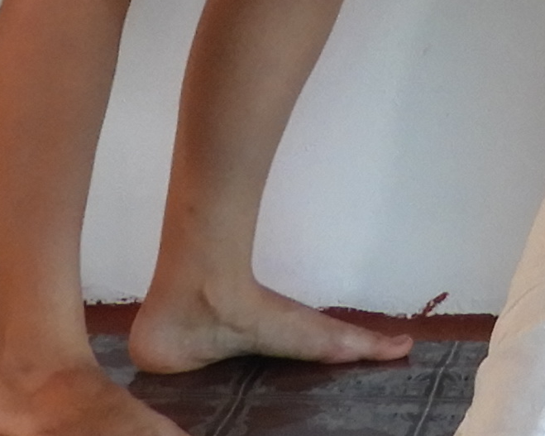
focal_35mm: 307
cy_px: -1168
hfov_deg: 6.1
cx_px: 1106
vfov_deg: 4.7
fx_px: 4951
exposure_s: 1/30
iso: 160
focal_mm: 7.2
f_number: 3.8
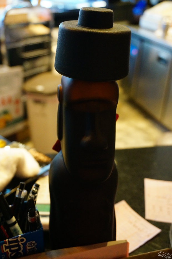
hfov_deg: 31.8
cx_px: 86
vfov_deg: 46.4
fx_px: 302
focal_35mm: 42
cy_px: 130
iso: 3200
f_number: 4.5
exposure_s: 1/50
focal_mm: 28
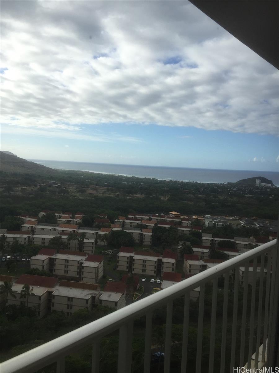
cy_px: 186
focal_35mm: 29
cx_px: 140
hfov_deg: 48.2
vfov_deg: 61.7
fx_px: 312
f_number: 2.2
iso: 32
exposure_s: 1/1721
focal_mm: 4.15
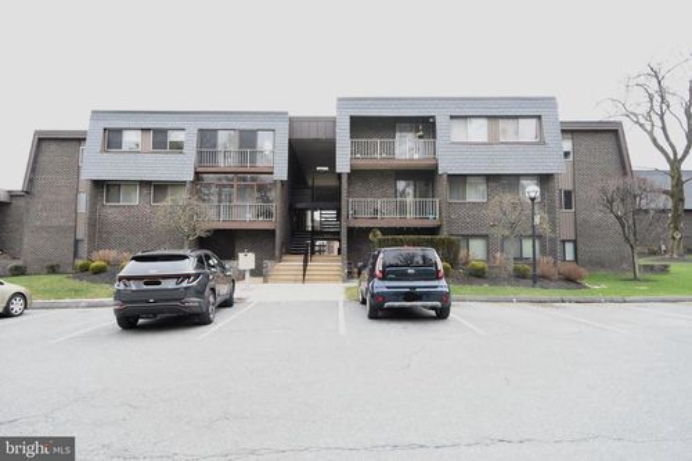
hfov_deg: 90.0
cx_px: 346
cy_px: 230
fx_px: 346
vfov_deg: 67.3
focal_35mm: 18
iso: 100
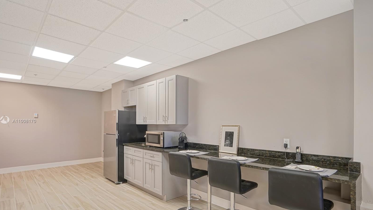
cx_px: 187
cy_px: 121
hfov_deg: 89.6
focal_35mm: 19
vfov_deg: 58.1
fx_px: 188
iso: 320
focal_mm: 12
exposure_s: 1/4
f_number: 8
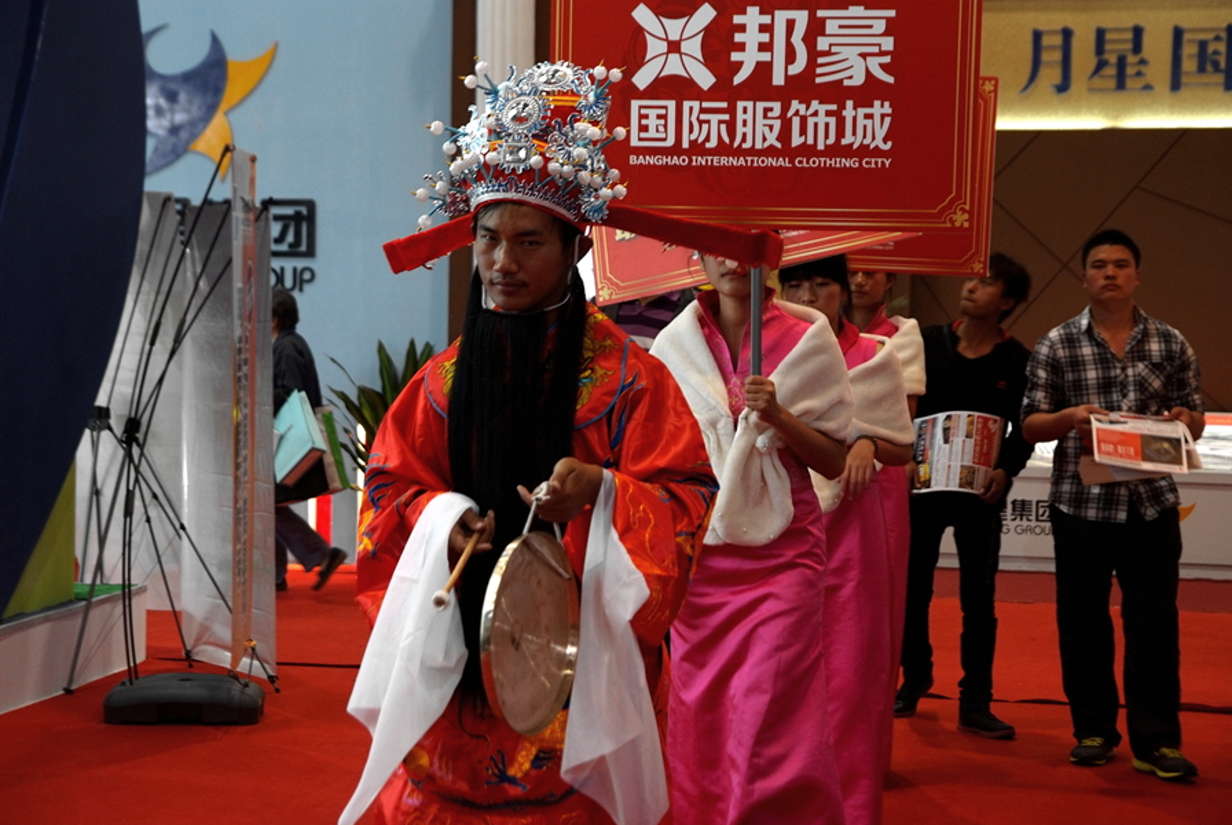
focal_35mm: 48
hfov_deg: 41.1
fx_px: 1645
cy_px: 412
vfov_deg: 28.2
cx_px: 616
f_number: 4
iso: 400
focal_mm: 32
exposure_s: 1/50
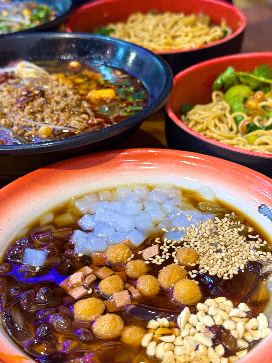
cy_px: 182
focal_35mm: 48
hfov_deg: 30.3
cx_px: 136
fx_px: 503
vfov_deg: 39.7
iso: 100
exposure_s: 1/50
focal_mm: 6.76
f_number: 1.78
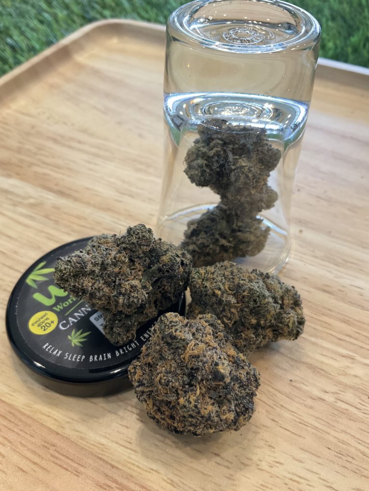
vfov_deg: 61.7
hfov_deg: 48.2
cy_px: 246
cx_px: 184
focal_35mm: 29
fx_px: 412
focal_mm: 3
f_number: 1.8
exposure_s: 1/25
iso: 250
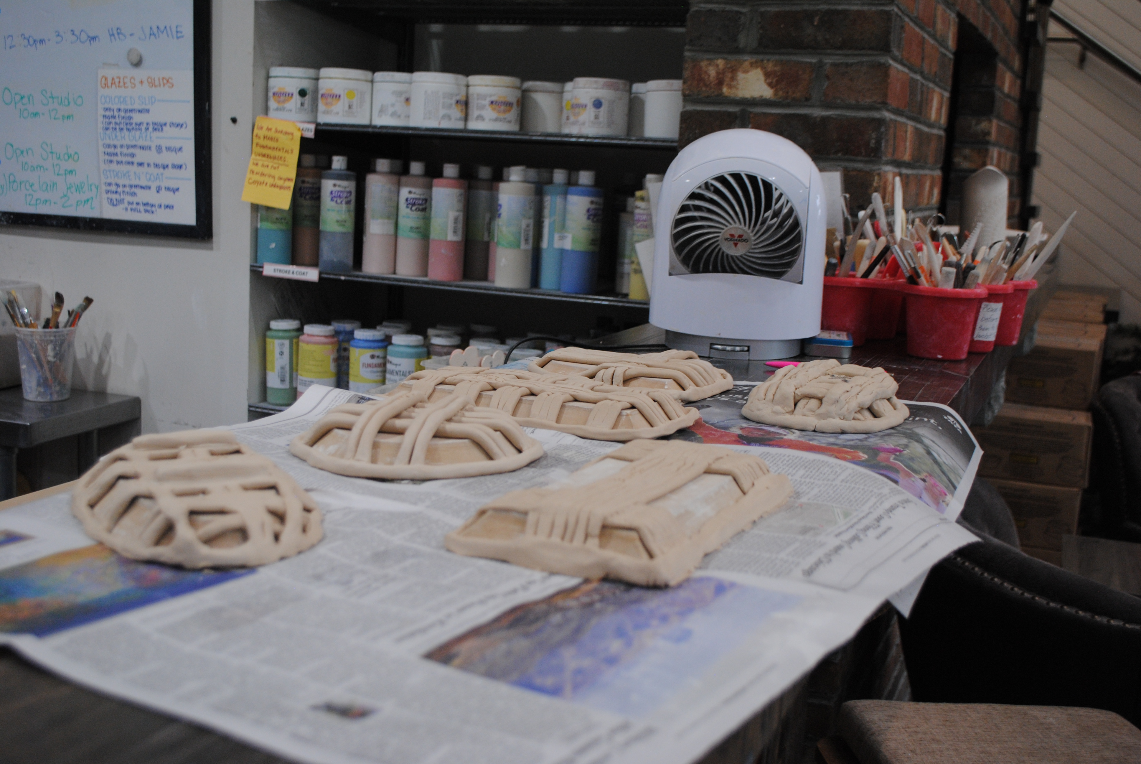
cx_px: 570
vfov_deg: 32.0
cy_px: 382
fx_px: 1333
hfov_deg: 46.3
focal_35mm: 42
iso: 400
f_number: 4.5
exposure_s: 1/25
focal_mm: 28
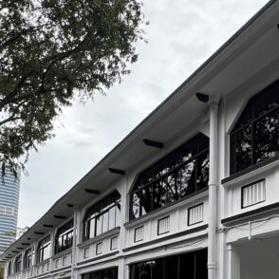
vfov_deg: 38.3
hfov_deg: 40.8
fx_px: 365
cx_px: 204
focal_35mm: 40
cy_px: 264
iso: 32
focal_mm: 1.57
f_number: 1.8
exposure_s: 1/461
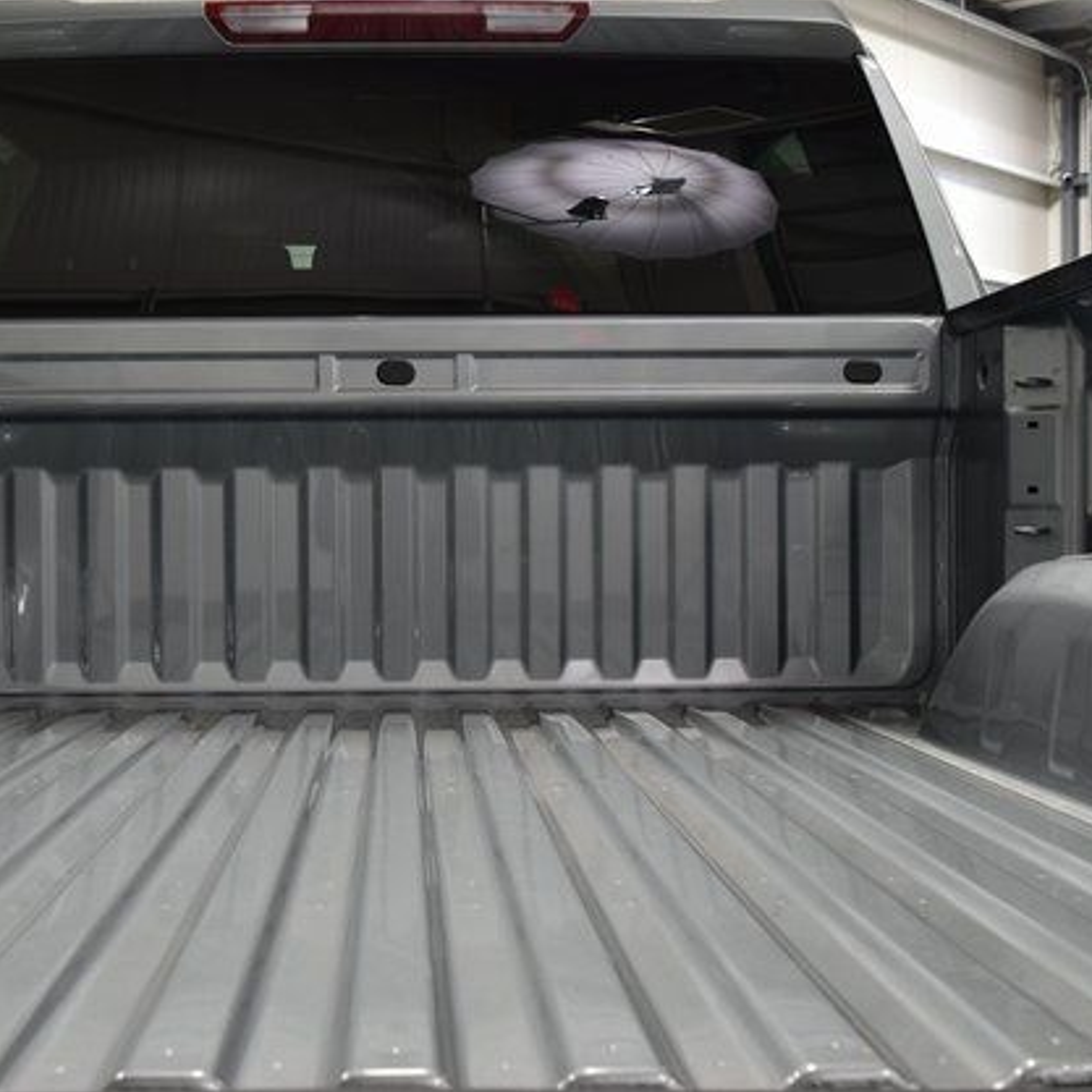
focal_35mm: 47
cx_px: 411
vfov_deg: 36.1
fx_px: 1677
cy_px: 536
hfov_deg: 35.9
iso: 500
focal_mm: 24
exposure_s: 1/15
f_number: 6.3
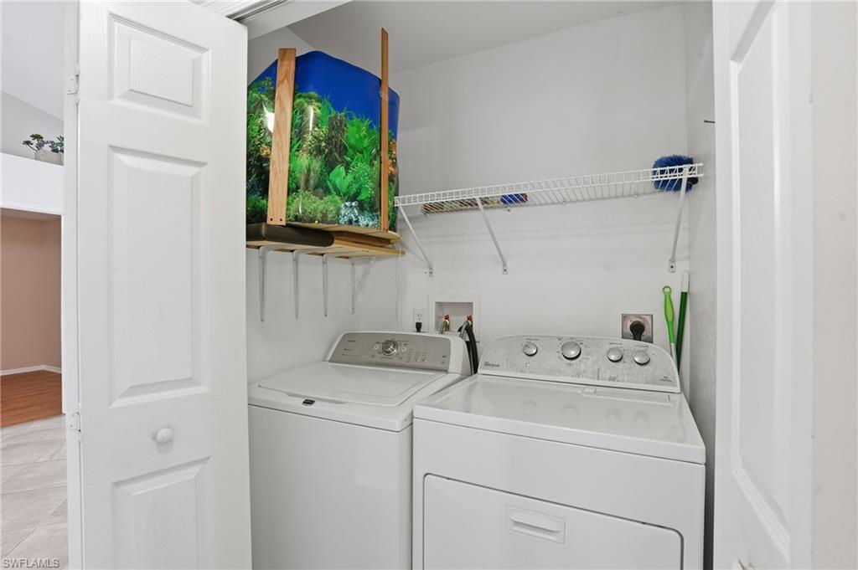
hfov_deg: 96.8
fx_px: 381
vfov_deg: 73.7
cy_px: 285
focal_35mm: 16
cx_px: 429
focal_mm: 16
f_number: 9
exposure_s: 1/10
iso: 200
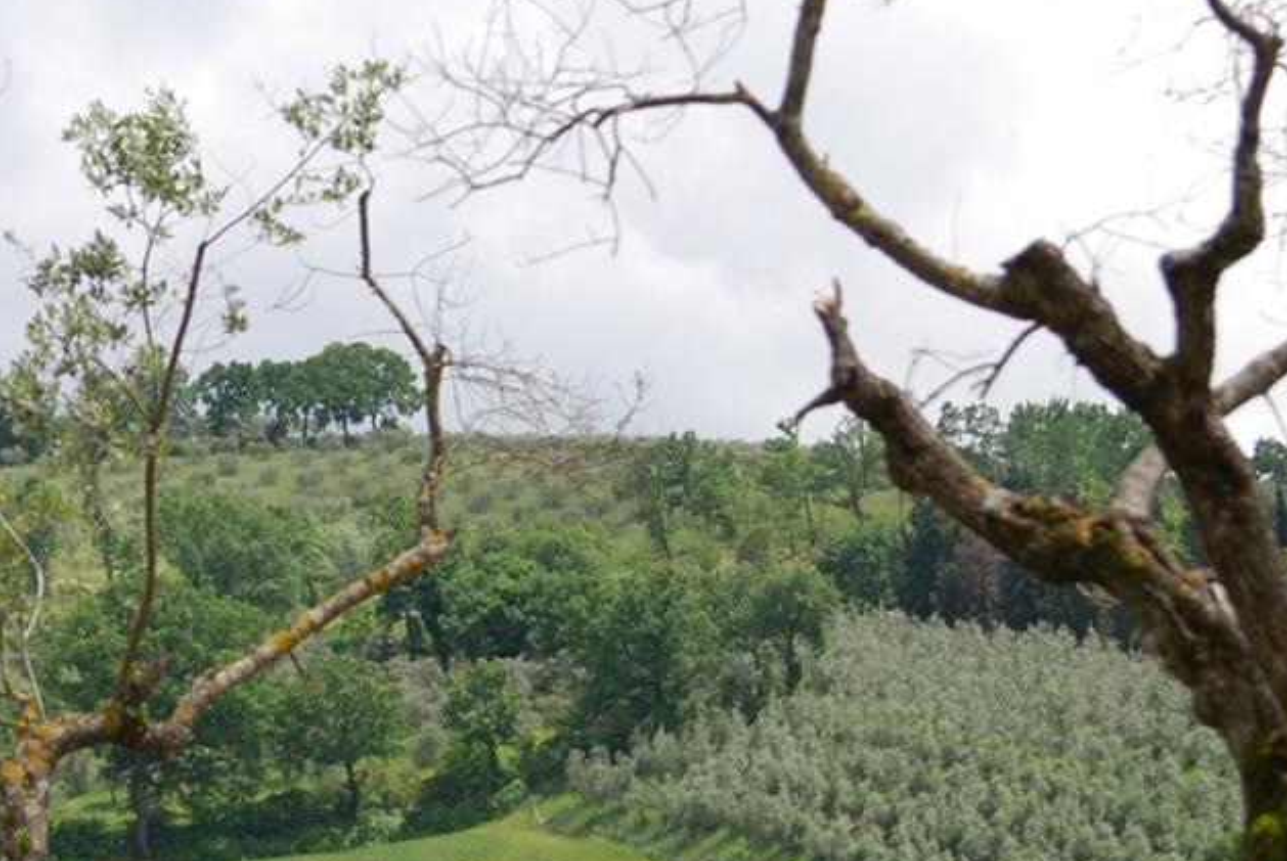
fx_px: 9556
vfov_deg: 5.2
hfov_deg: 7.7
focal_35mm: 267
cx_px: 127
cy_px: 544
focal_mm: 70
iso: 110
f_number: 5.6
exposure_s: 1/500
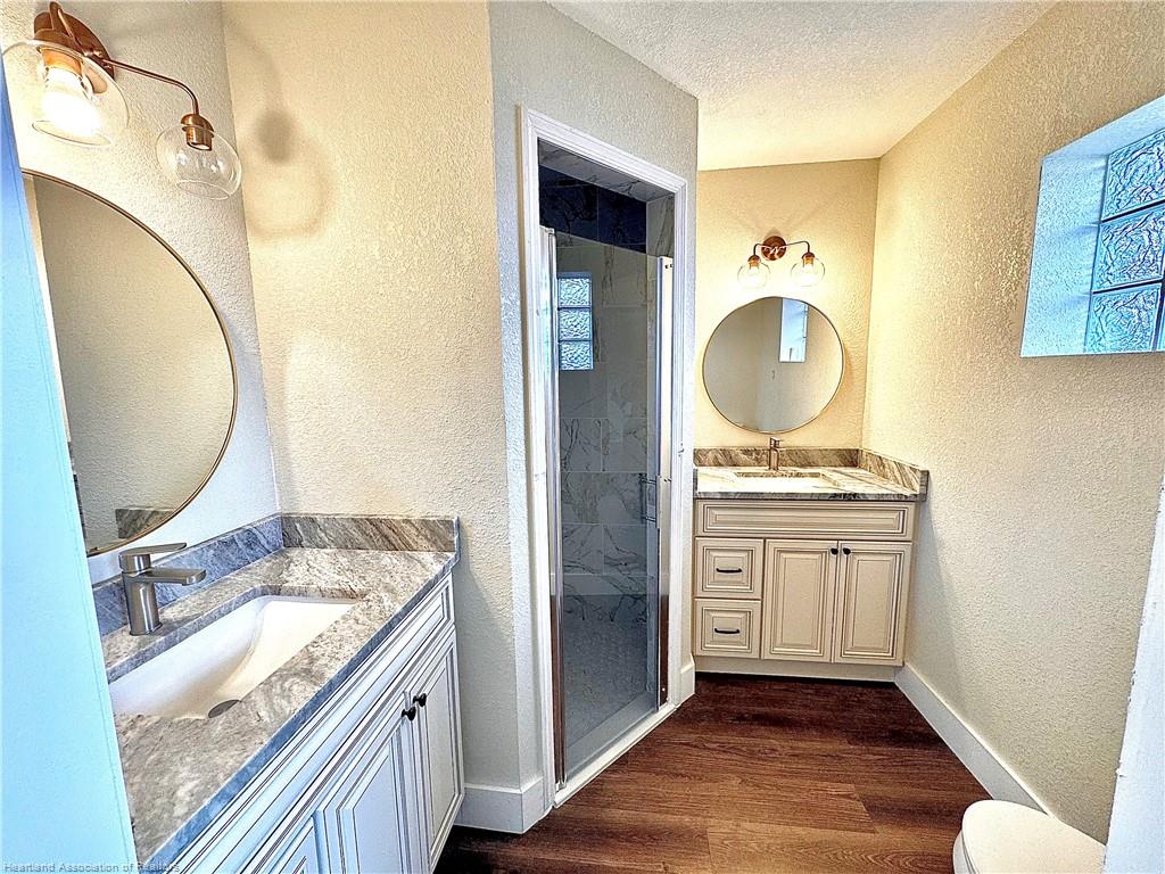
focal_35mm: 14
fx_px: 471
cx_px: 582
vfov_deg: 85.7
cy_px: 437
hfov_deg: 102.1
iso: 125
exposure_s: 1/120
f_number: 2.2
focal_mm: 2.22
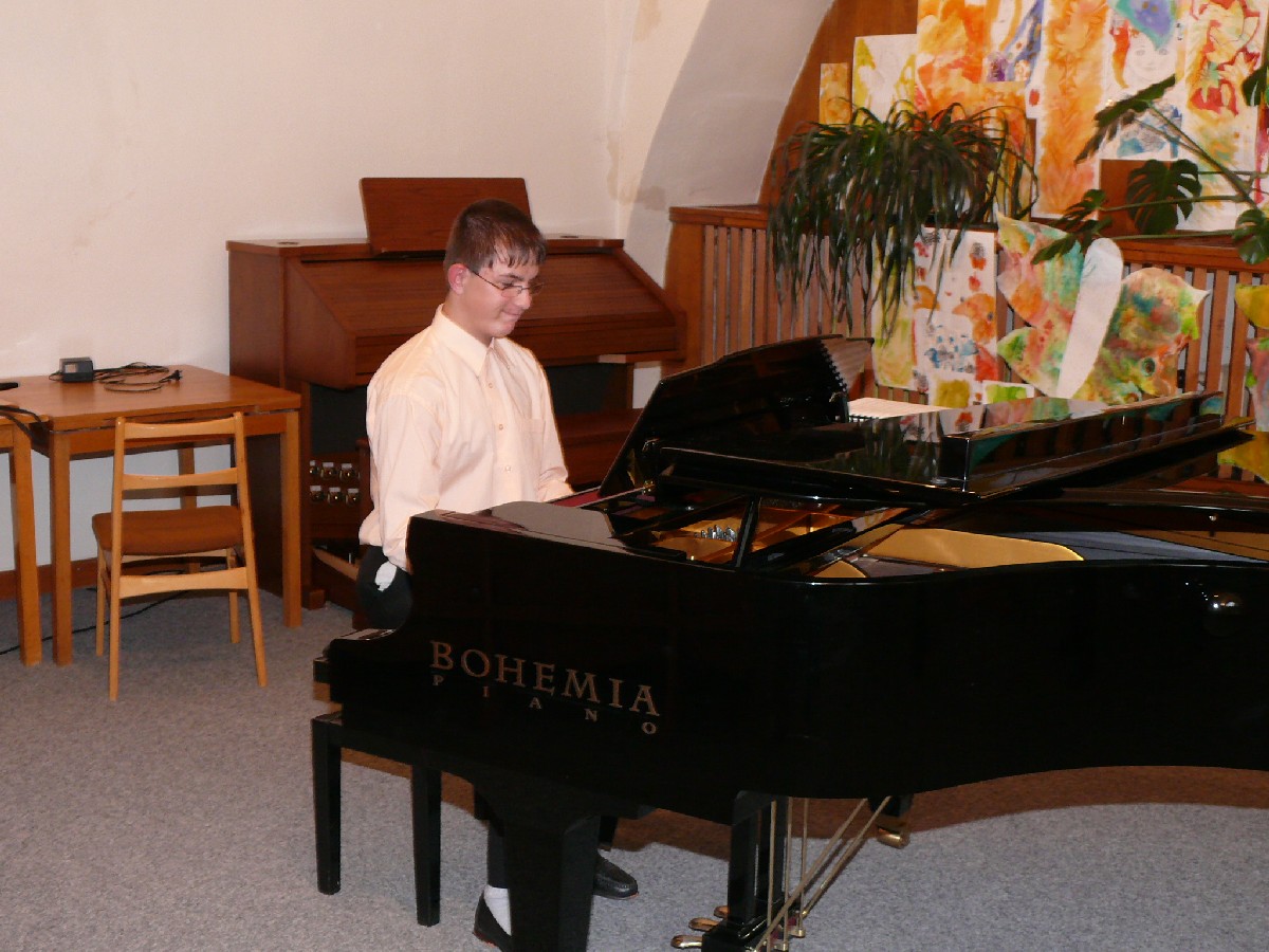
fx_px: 1723
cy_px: 476
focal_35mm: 47
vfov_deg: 30.9
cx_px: 634
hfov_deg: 40.4
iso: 200
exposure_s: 1/30
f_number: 2.8
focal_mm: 8.9
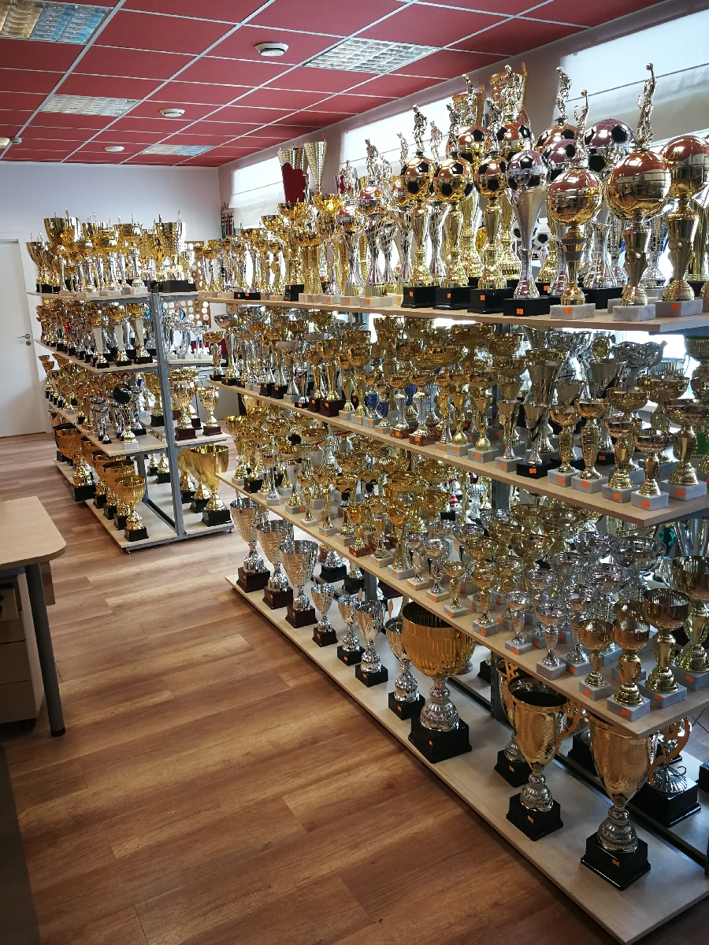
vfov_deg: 65.3
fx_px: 737
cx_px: 354
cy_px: 472
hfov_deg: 51.4
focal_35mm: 27
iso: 125
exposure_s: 1/33.3
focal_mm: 3.95
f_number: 2.2
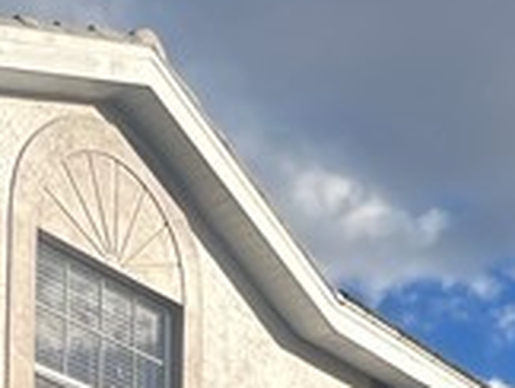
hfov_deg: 23.6
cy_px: 868
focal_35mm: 82
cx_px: 137
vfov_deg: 13.9
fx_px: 1222
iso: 32
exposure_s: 1/1357
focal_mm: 1.57
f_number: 1.8
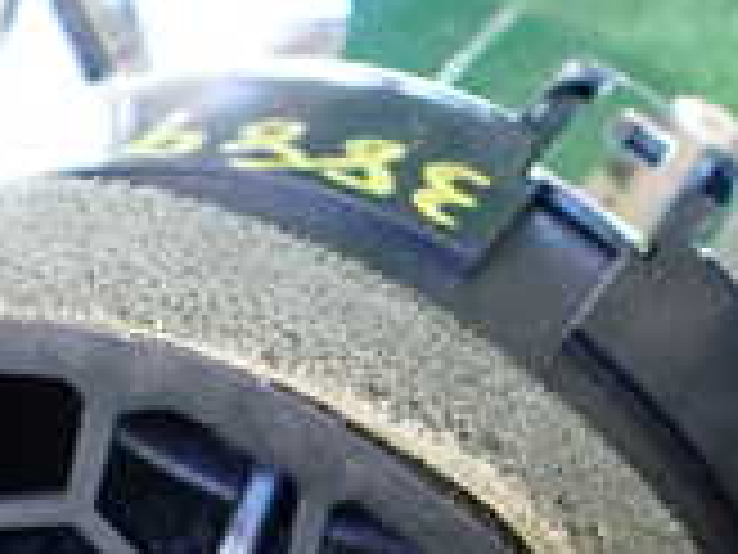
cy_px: 432
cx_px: 472
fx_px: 2345
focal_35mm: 110
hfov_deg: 17.9
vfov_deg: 13.4
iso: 800
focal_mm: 5.4
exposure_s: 1/80
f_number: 2.3
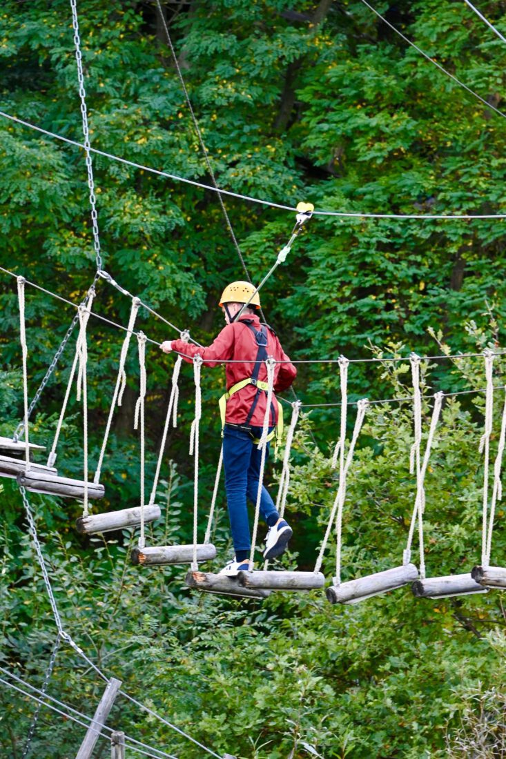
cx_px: 253
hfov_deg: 7.3
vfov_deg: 11.0
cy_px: 380
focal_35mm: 188
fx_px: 3954
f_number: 5.6
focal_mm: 125
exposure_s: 1/160
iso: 400
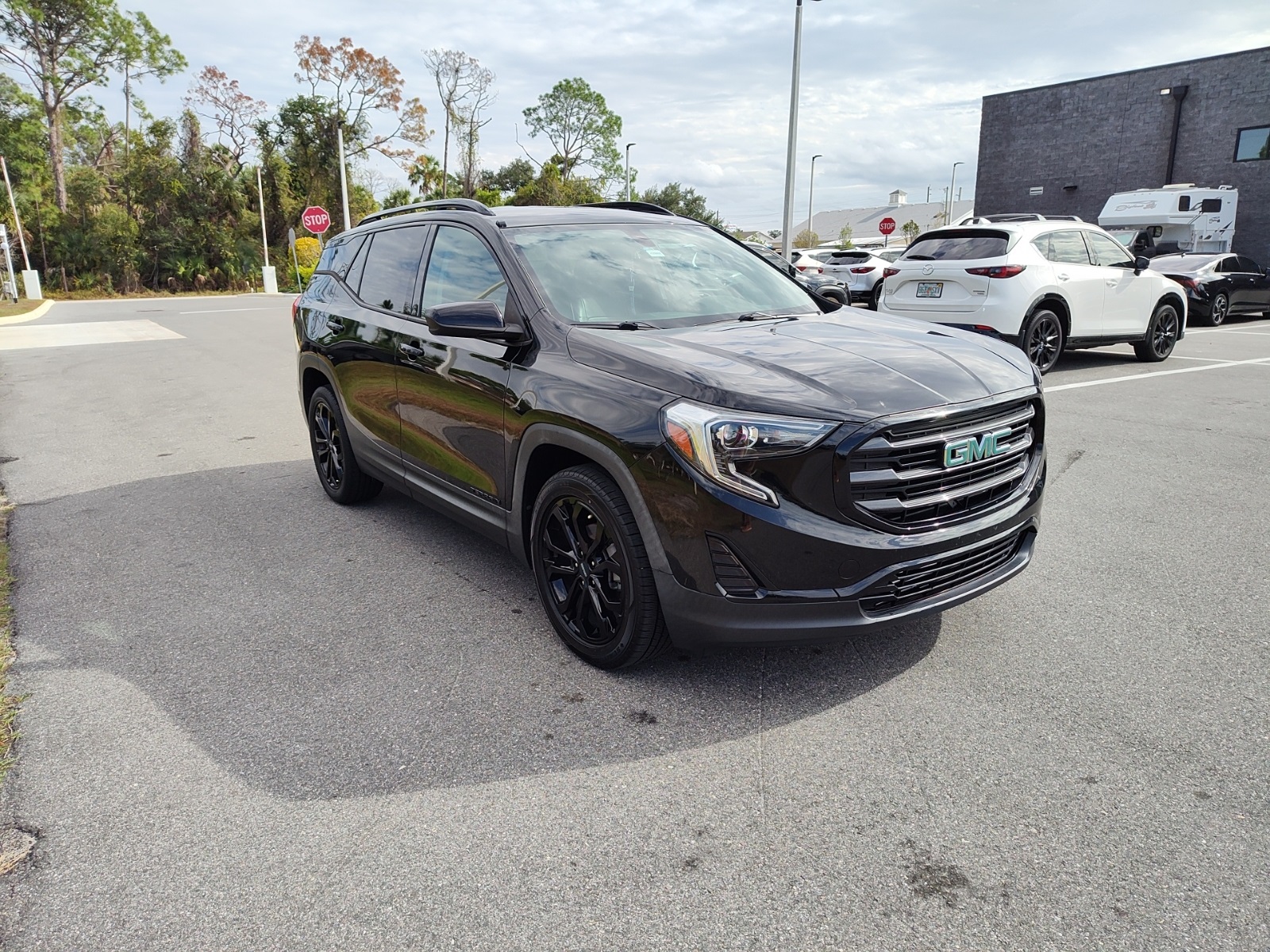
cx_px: 635
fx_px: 844
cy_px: 476
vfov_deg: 58.9
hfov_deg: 73.9
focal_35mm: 23
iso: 100
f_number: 1.8
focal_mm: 5.56
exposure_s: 1/2236
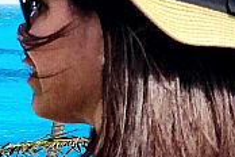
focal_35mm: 349
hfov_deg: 5.7
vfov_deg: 3.9
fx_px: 2278
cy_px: -5
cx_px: -308
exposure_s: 1/791
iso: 20
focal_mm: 6.6
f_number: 2.8
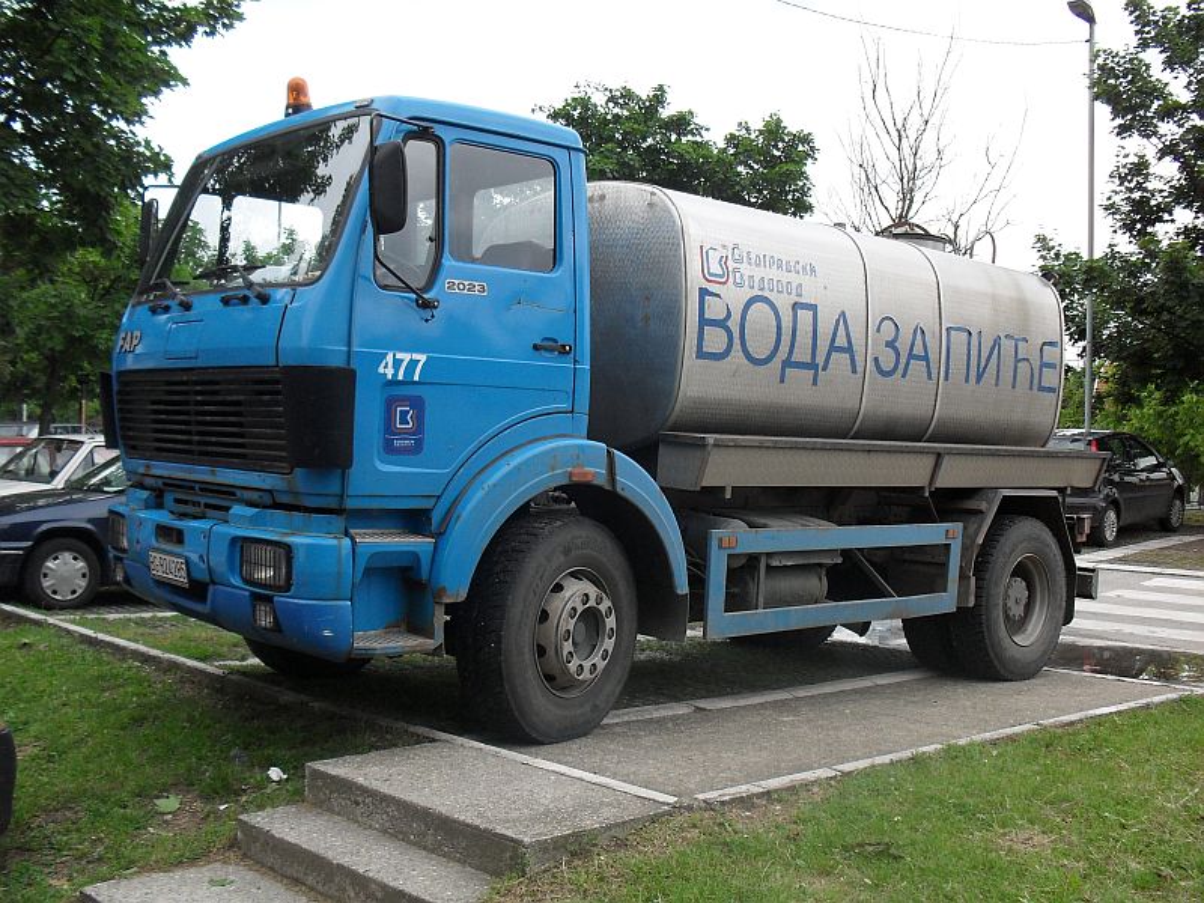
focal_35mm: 38
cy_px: 452
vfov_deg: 37.7
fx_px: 1322
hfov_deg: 49.0
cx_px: 602
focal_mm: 6.3
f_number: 2.8
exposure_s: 1/180
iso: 80
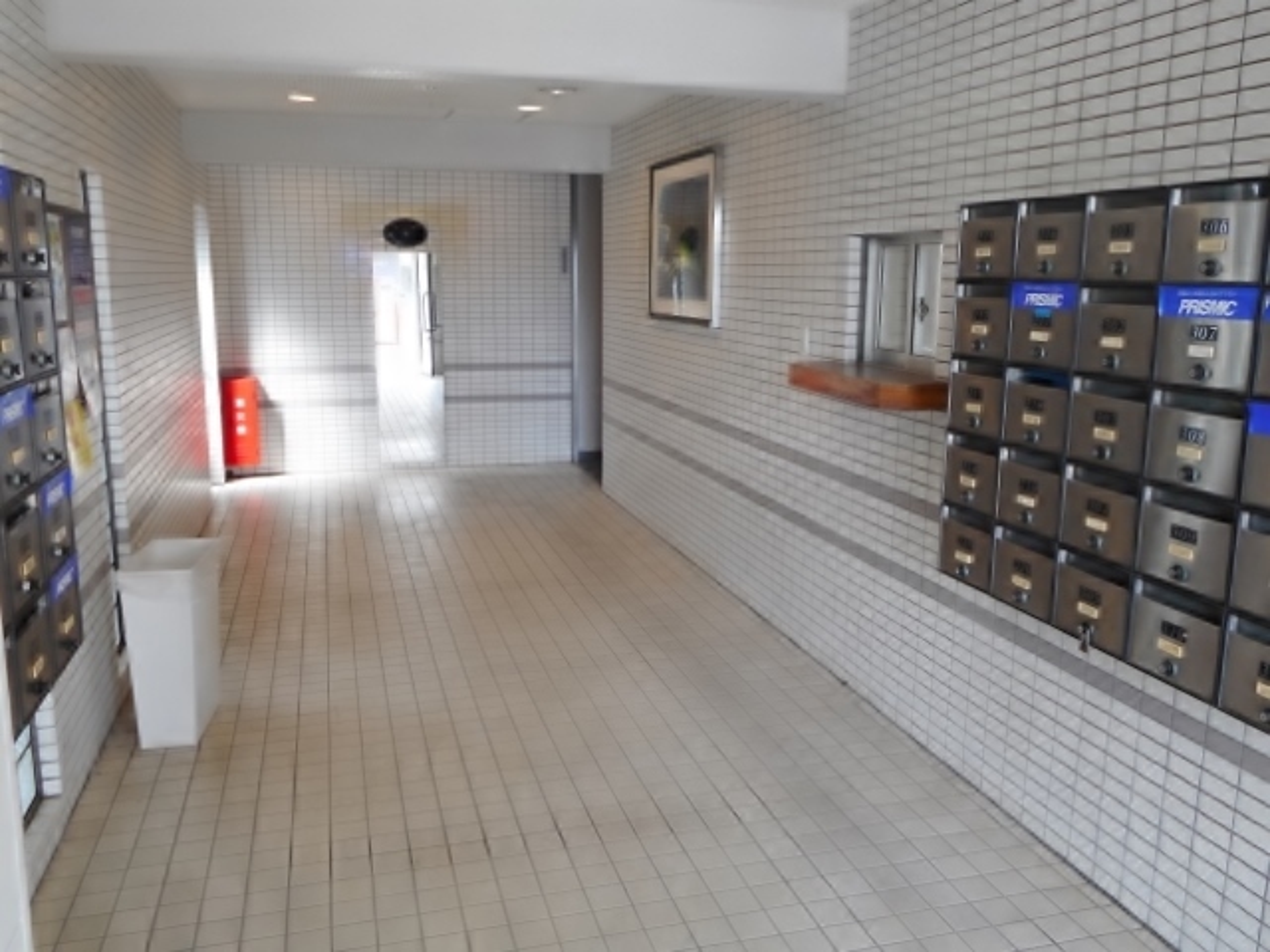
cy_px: 476
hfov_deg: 61.7
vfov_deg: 48.2
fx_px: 1064
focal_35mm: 29
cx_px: 635
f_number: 4
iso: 160
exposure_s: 1/30
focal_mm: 5.2
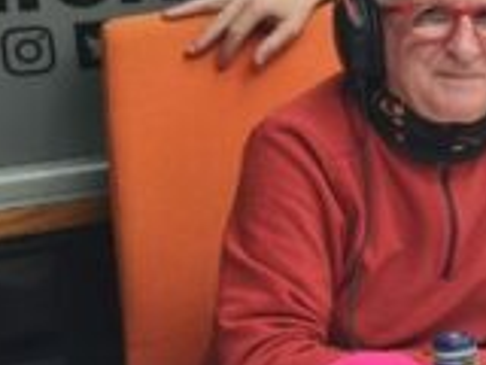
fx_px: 1825
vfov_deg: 11.4
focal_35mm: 130
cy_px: 222
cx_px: 996
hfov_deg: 13.0
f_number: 1.8
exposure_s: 1/100
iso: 64
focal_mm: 5.4
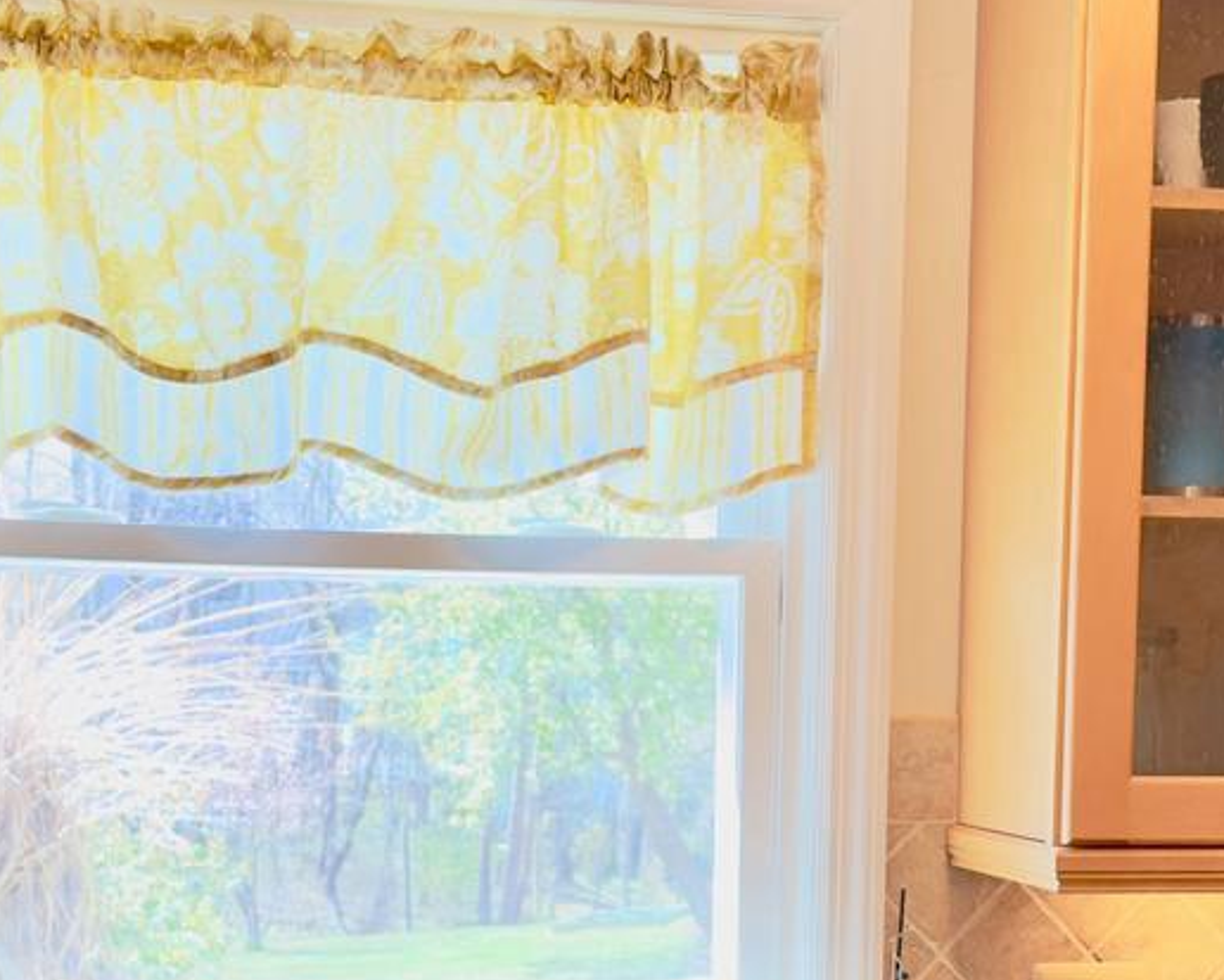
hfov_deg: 20.6
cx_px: 707
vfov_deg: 16.2
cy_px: 1018
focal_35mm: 93
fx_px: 3370
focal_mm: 6.76
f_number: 1.78
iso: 200
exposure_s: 1/120
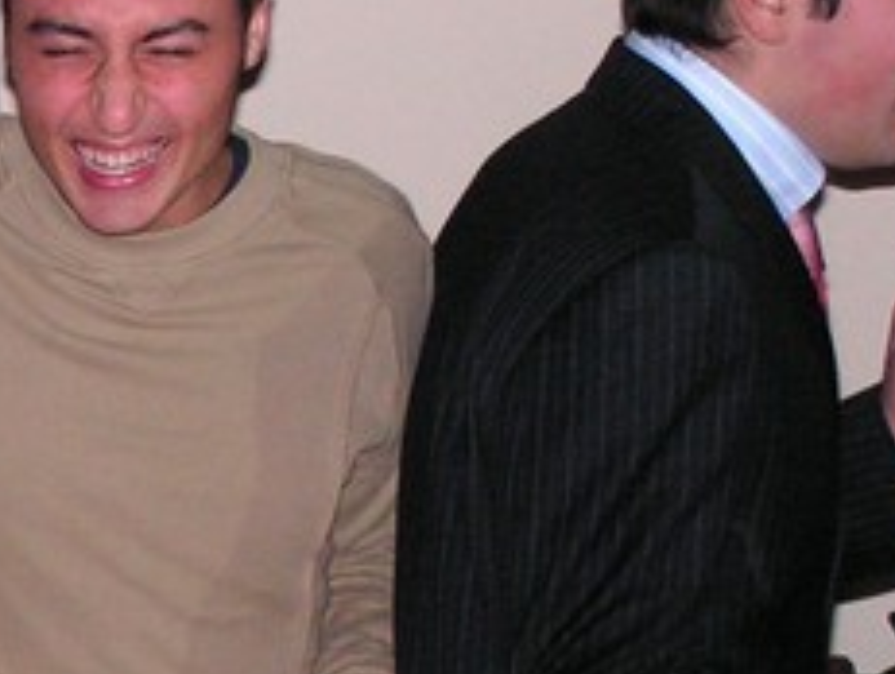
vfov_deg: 6.3
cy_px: 906
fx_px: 6085
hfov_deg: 8.2
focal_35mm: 235
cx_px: -473
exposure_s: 1/80
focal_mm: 11.4
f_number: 3.3
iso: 200
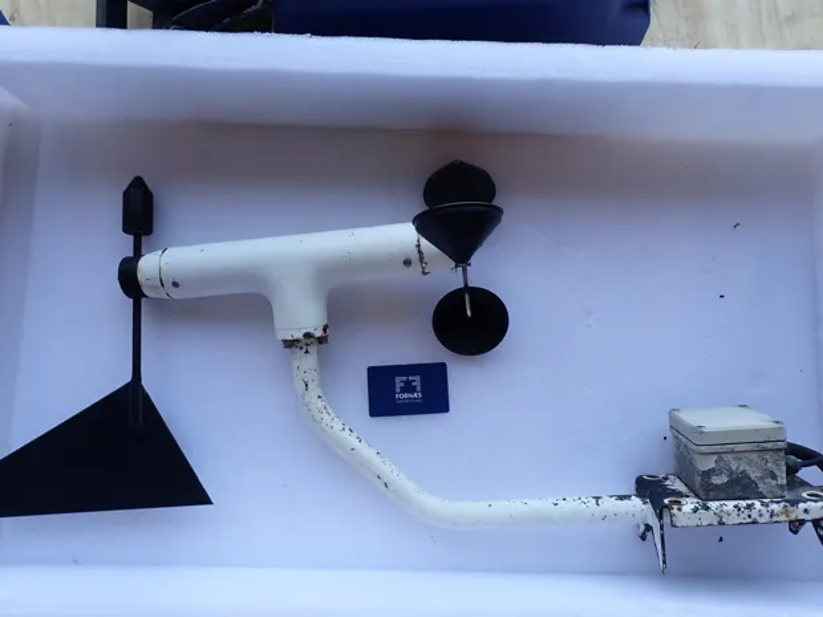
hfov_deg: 69.4
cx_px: 412
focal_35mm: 25
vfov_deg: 54.9
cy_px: 308
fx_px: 594
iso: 100
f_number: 2.8
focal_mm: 4.5
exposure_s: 1/160
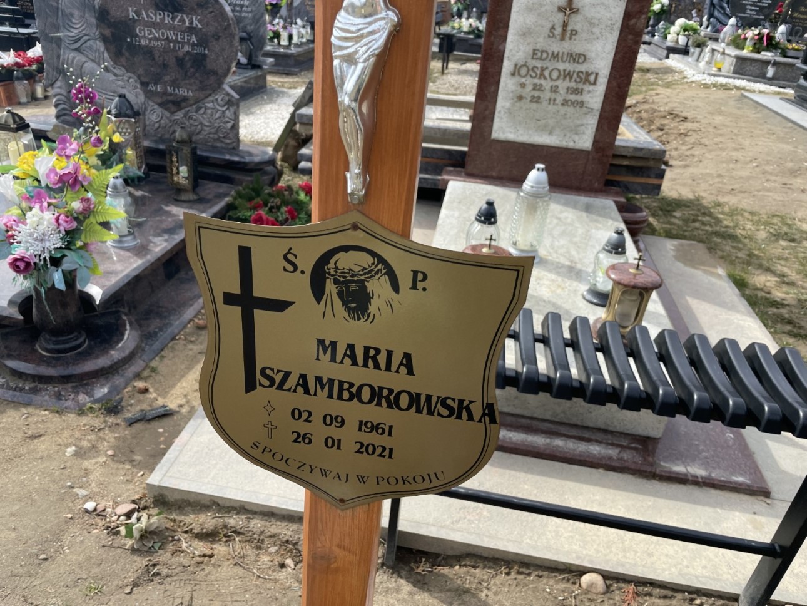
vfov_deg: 53.1
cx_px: 404
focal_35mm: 26
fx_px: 606
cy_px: 303
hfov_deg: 67.3
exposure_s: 1/1642
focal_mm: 4.2
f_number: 1.6
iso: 32
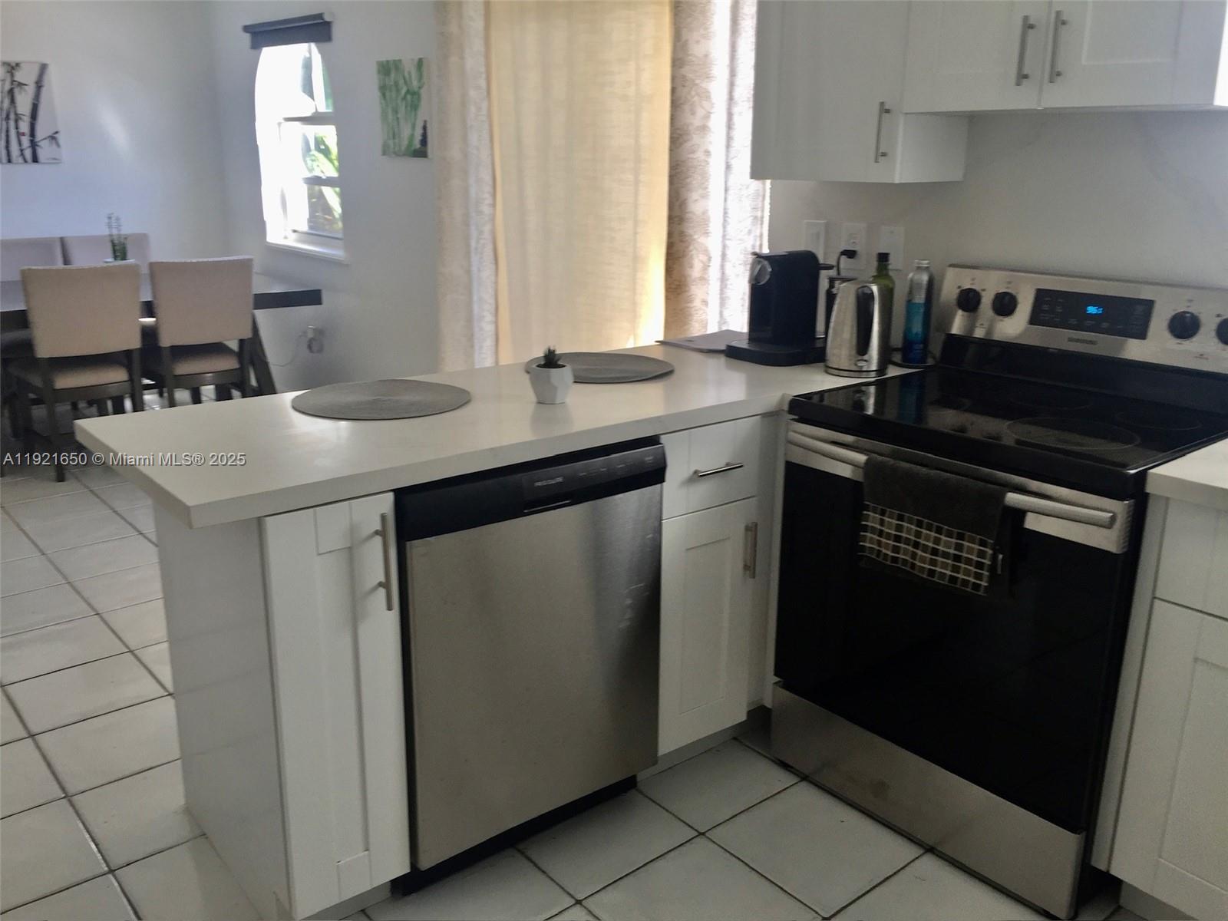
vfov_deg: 48.2
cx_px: 614
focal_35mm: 29
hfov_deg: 61.7
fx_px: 1029
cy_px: 460
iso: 32
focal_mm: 4.15
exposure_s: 1/40
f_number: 2.2
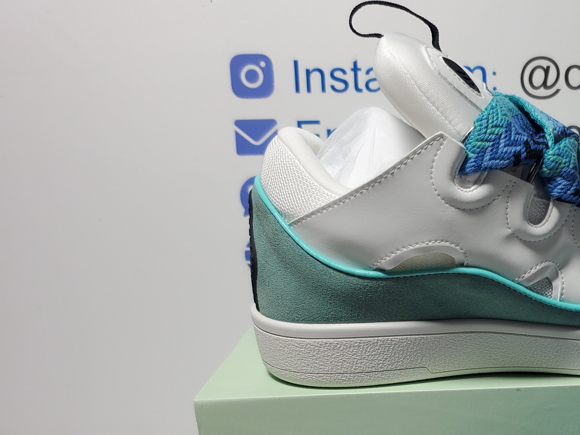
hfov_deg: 34.5
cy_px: 402
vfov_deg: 27.4
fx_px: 855
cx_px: 562
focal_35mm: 51
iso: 50
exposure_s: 1/561
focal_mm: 4.3
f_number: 1.5
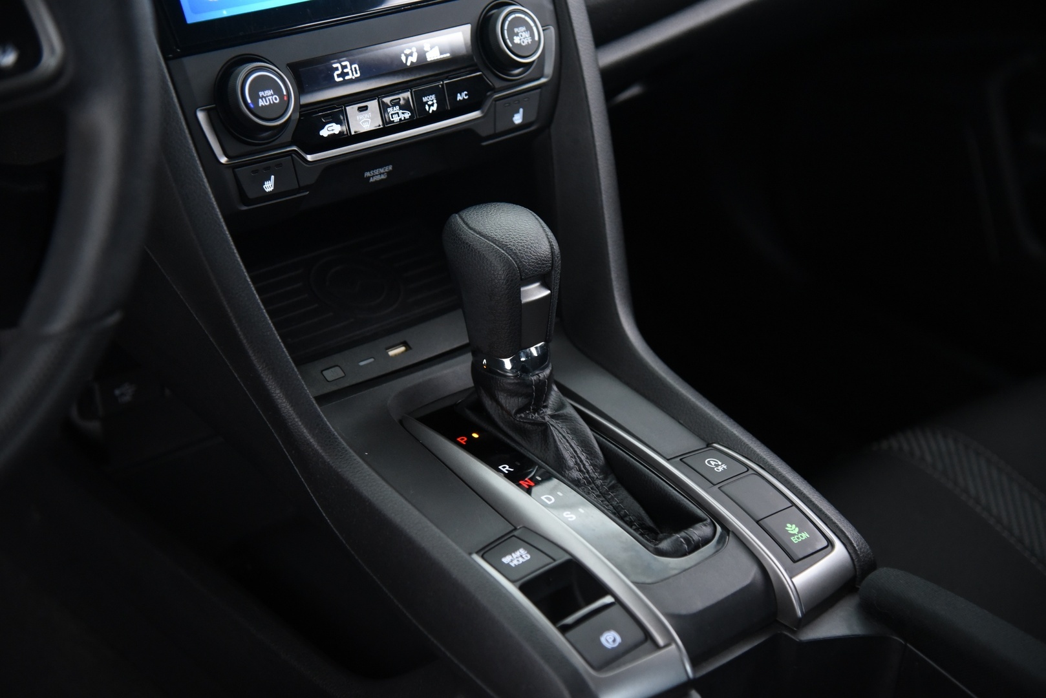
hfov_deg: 30.9
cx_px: 523
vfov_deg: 20.9
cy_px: 349
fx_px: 1889
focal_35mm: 65
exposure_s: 1/20
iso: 4000
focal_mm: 65
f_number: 4
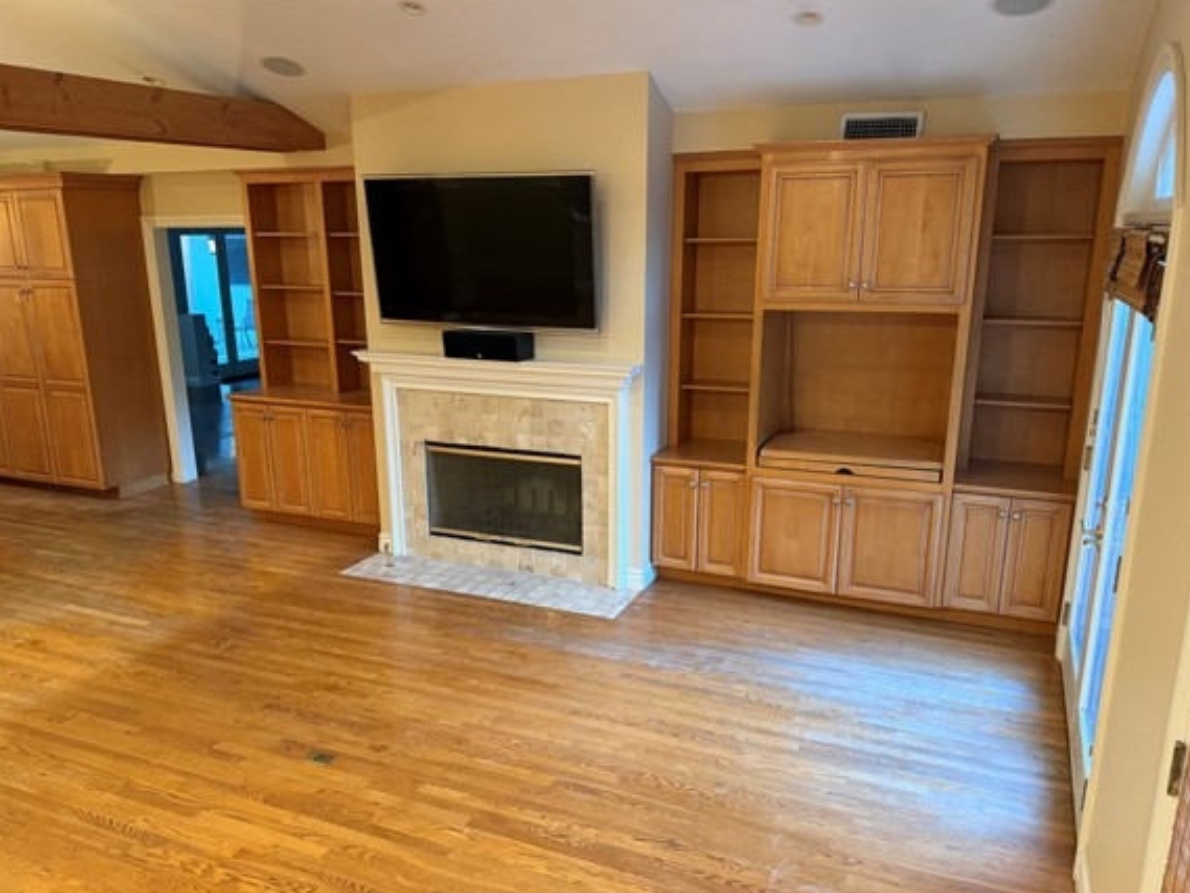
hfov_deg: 65.3
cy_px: 489
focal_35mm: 27
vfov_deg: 51.3
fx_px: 928
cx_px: 581
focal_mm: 6.76
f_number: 1.78
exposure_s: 1/60
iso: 500
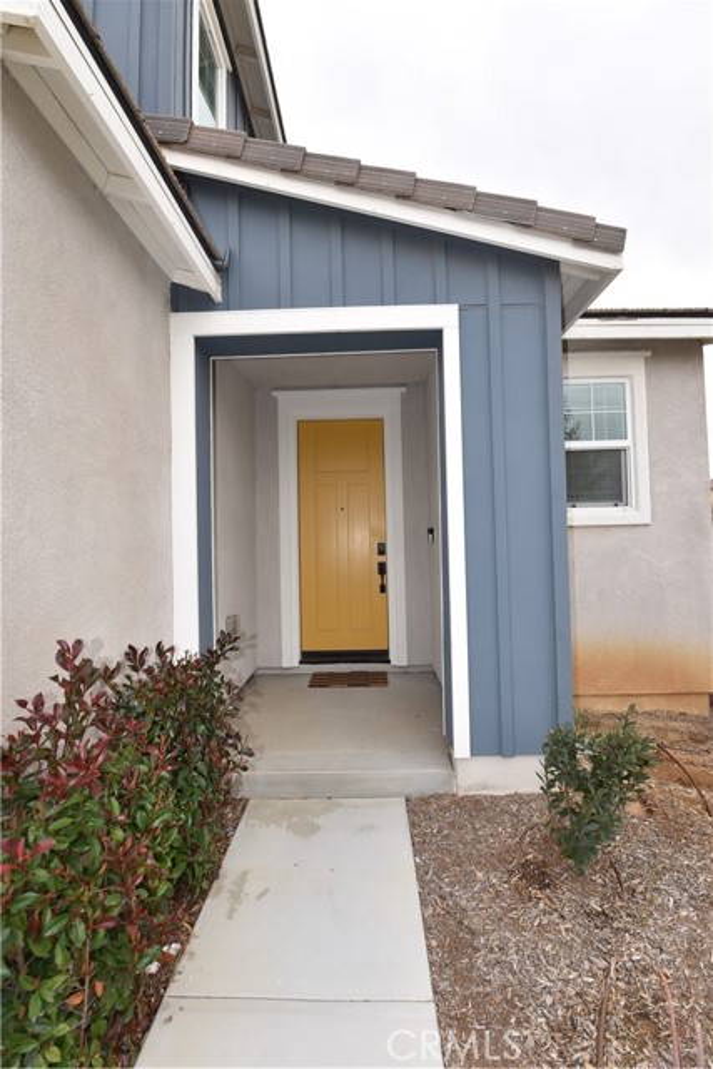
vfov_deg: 100.4
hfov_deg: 77.4
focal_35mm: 15
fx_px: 445
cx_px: 356
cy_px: 534
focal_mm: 15
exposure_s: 1/160
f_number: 6.3
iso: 100
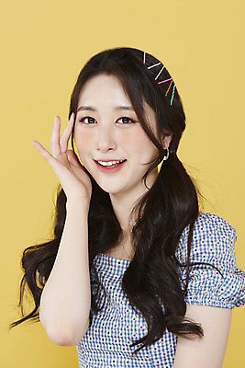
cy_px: 184
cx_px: 122
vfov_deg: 19.4
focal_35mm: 105
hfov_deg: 13.1
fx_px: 1071
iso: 64
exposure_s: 1/125
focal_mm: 105
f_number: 11
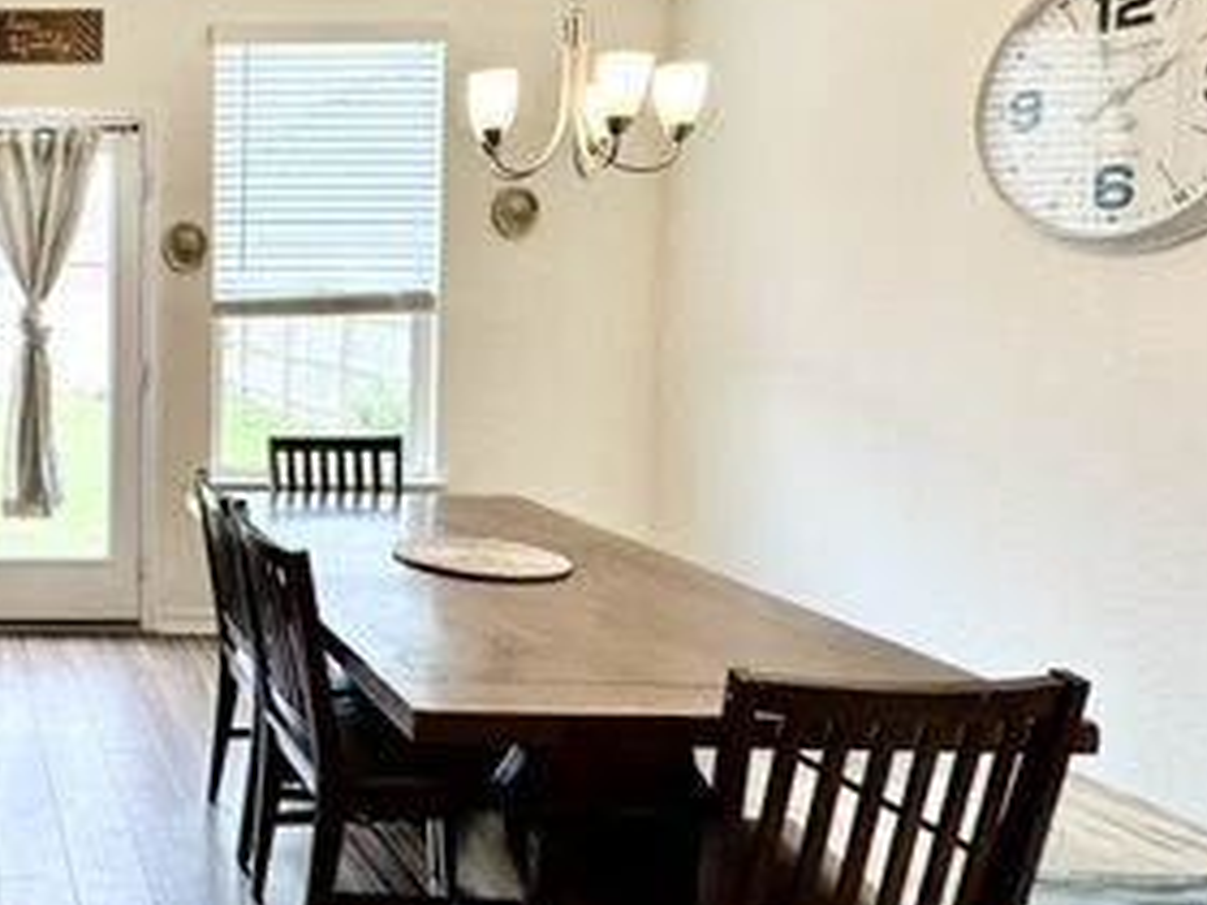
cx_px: -103
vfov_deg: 43.9
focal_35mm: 32
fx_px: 1116
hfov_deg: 44.3
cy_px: 349
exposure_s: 1/120
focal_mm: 2.22
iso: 100
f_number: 2.2
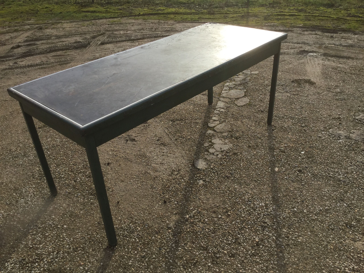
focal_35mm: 31
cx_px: 182
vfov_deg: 45.4
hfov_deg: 58.4
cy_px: 136
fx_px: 326
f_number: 2.4
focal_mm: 3.3
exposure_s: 1/762
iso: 25
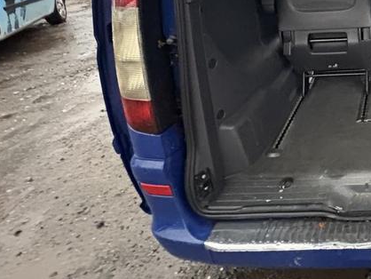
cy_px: -18
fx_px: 322
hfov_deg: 47.1
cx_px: 390
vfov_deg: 39.5
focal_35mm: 30
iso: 1600
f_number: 2.2
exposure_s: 1/30
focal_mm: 2.22
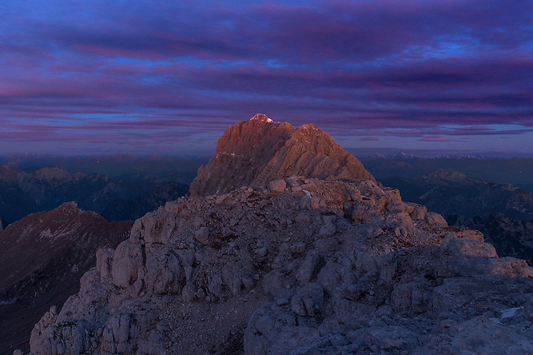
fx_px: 533
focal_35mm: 36
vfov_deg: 36.0
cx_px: 78
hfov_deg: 48.8
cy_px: 87
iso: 400
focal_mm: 20
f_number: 4
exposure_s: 13
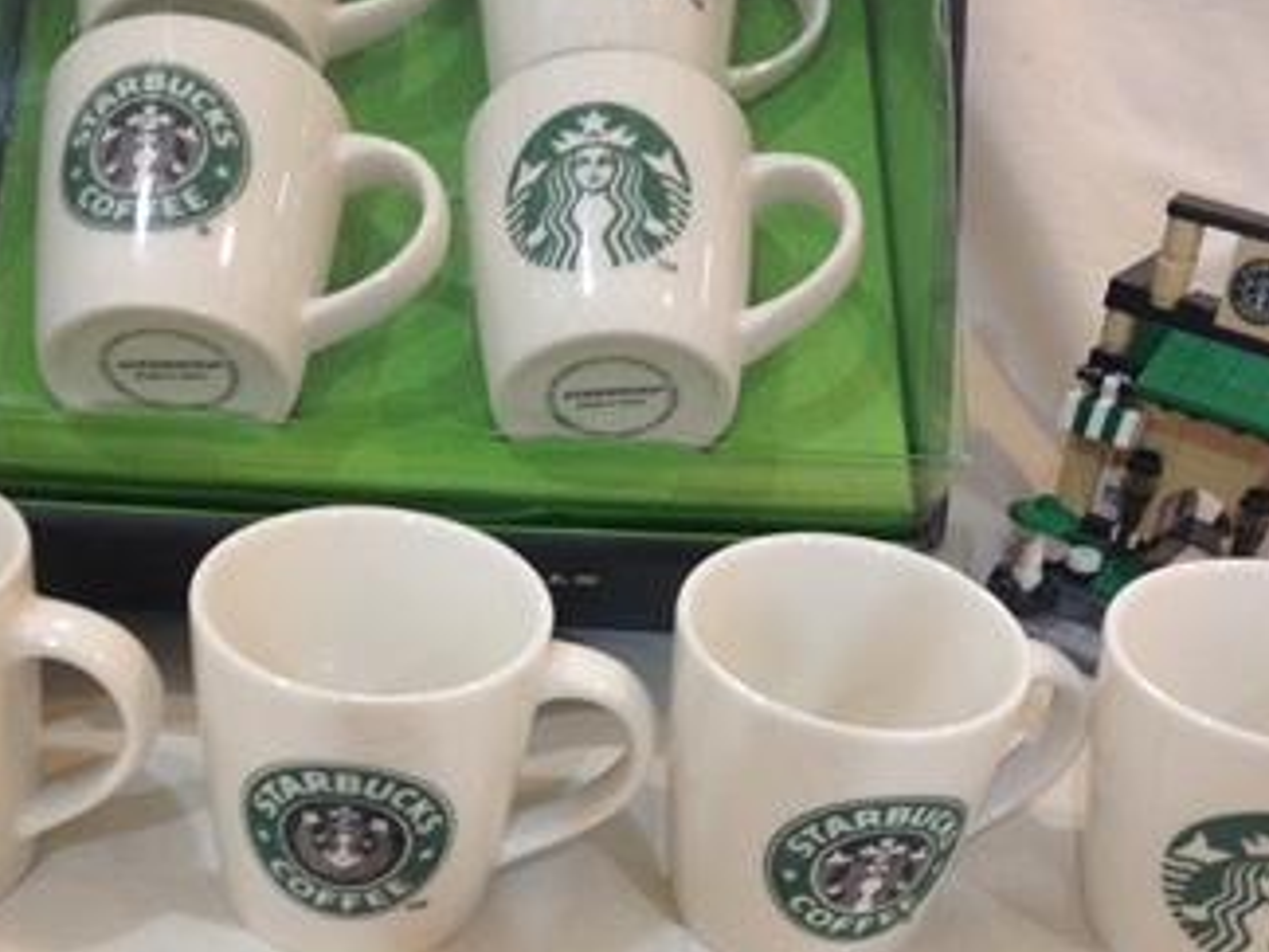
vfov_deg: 26.8
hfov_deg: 35.5
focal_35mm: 54
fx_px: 1980
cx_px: 591
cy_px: 688
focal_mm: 4.28
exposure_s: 1/20
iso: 200
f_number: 2.4
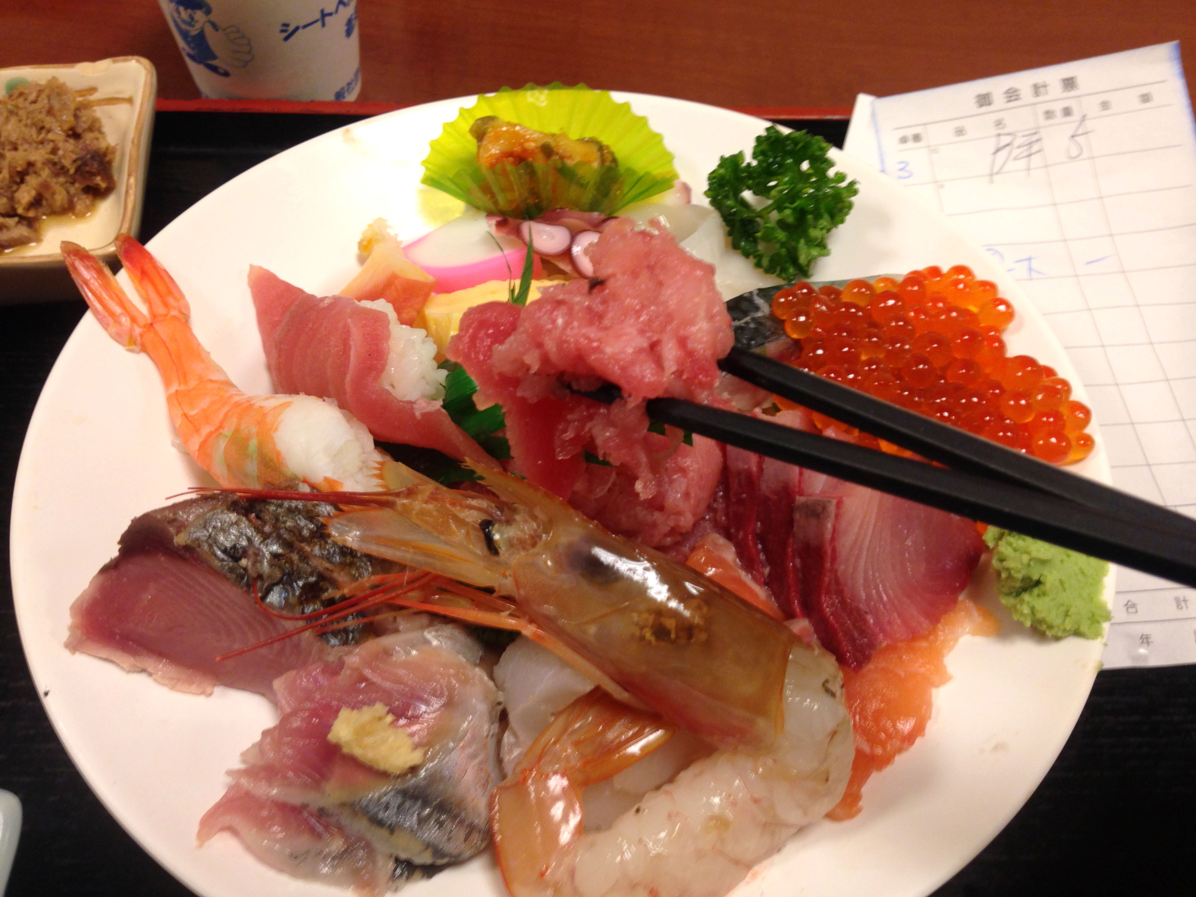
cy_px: 448
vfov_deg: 42.9
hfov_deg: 55.4
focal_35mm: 33
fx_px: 1140
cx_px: 598
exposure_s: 1/20
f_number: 2.4
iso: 64
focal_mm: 4.12
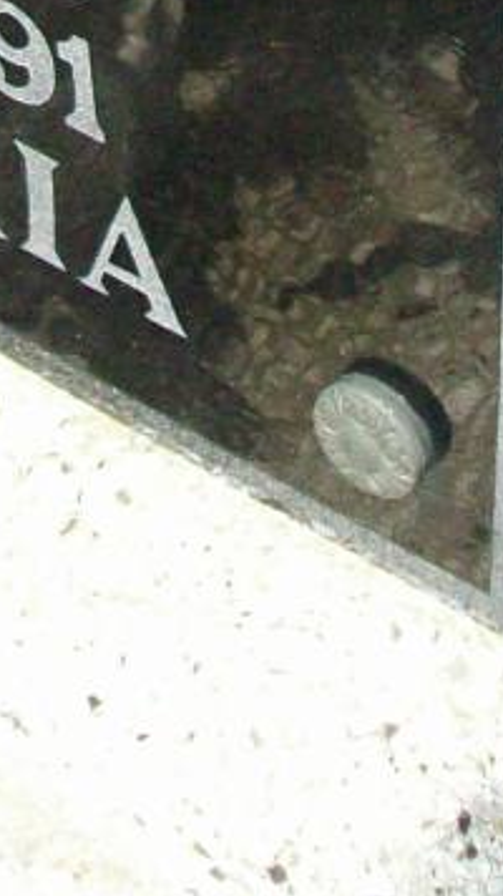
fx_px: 3441
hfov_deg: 8.3
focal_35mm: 145
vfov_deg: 13.9
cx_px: 53
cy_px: -430
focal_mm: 6.2
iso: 200
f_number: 2.8
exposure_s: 1/1215
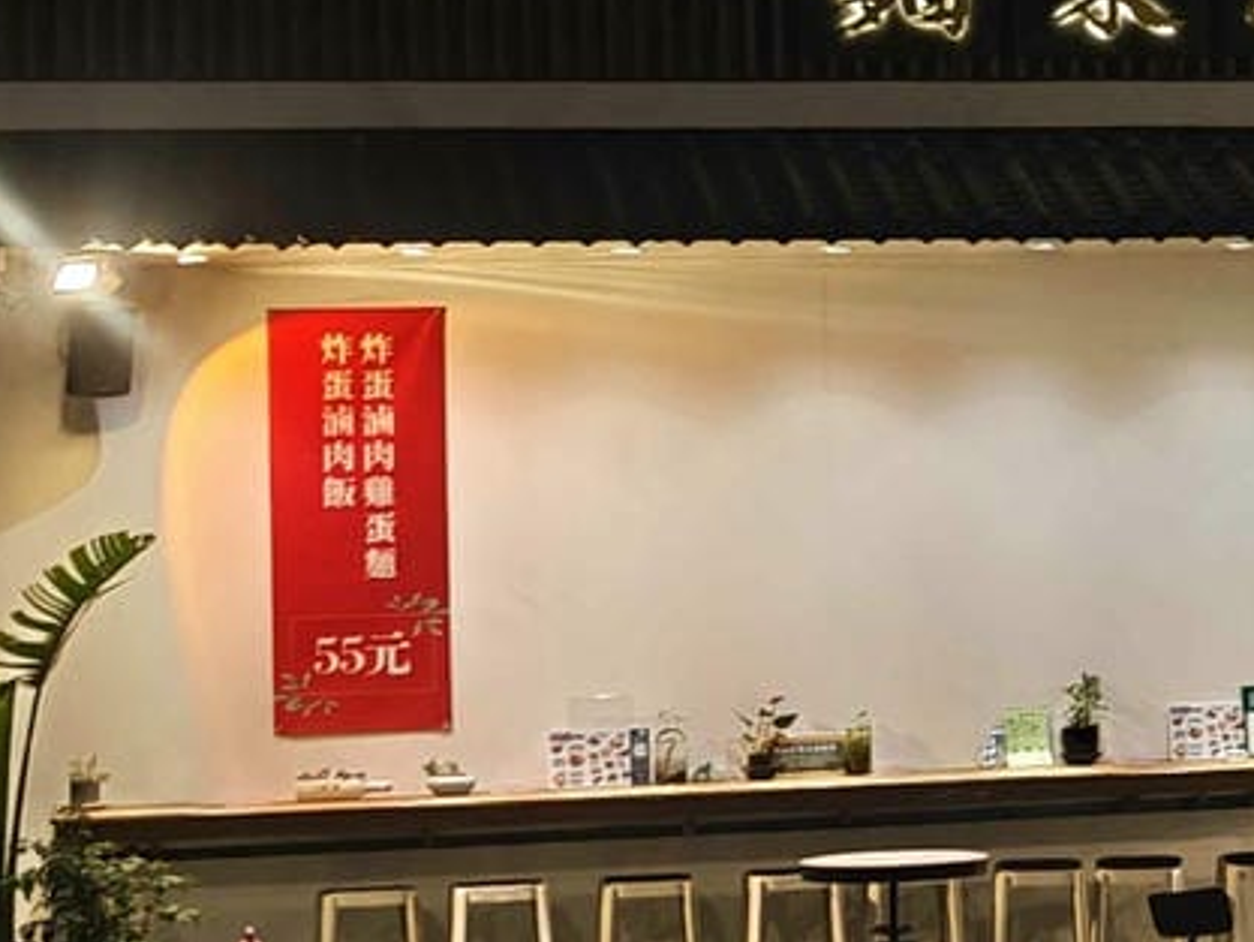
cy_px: 349
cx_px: 1404
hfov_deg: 16.2
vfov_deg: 12.6
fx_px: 4276
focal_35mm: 118
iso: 800
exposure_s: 1/60
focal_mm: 8.72
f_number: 1.63
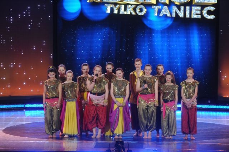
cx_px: 114
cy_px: 76
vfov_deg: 6.8
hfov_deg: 10.3
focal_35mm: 200
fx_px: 1271
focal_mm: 200
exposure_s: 1/160
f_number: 4.5
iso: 2000
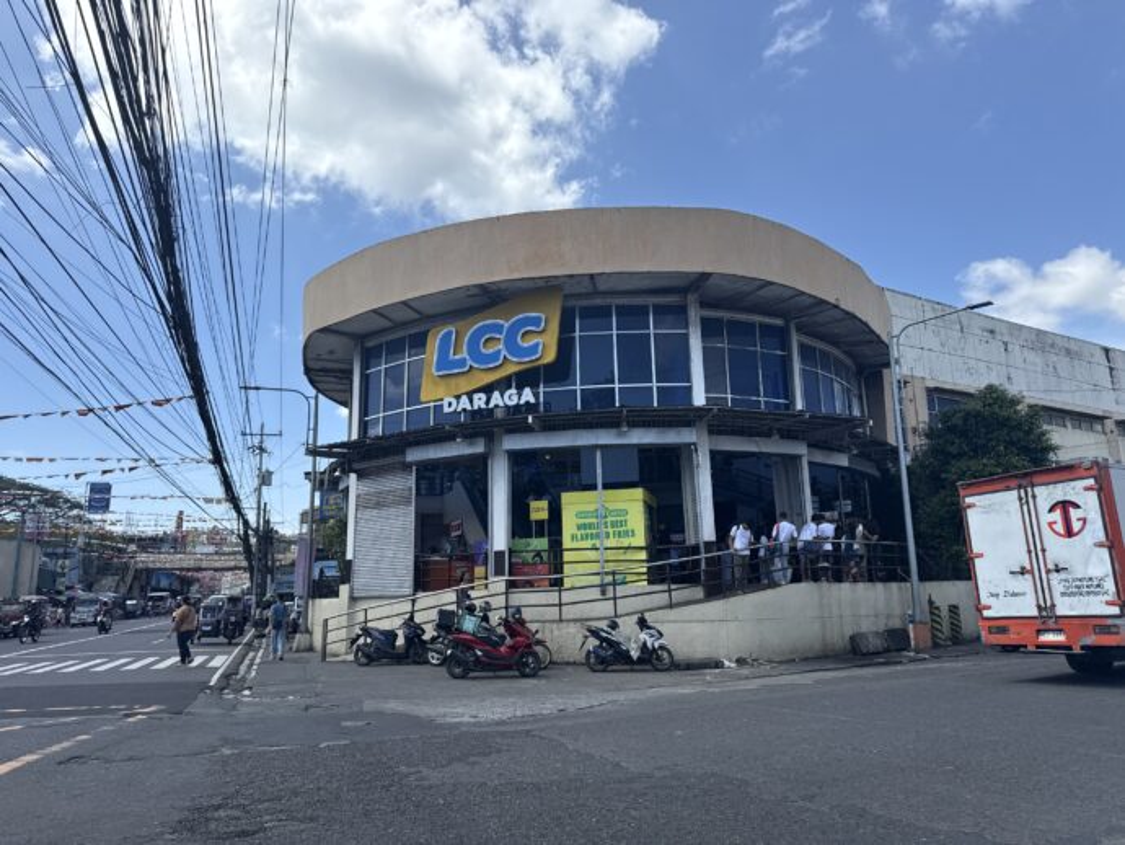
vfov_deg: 56.8
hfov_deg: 71.6
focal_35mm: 24
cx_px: 562
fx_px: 780
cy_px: 422
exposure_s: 1/3953
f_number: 1.78
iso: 80
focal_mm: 6.76
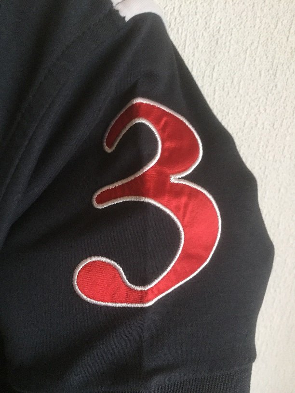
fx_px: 330
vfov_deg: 61.7
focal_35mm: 29
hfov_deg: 48.2
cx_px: 148
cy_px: 196
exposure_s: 1/17
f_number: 2.2
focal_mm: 4.15
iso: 250
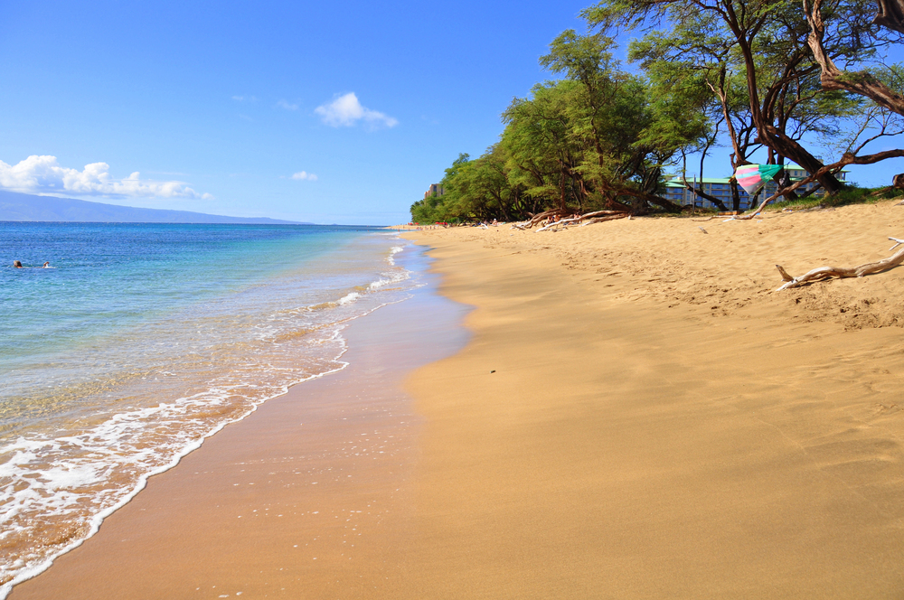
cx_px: 452
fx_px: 677
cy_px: 300
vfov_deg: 47.8
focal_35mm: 27
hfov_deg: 67.4
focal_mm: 18
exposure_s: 1/640
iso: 200
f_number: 7.1
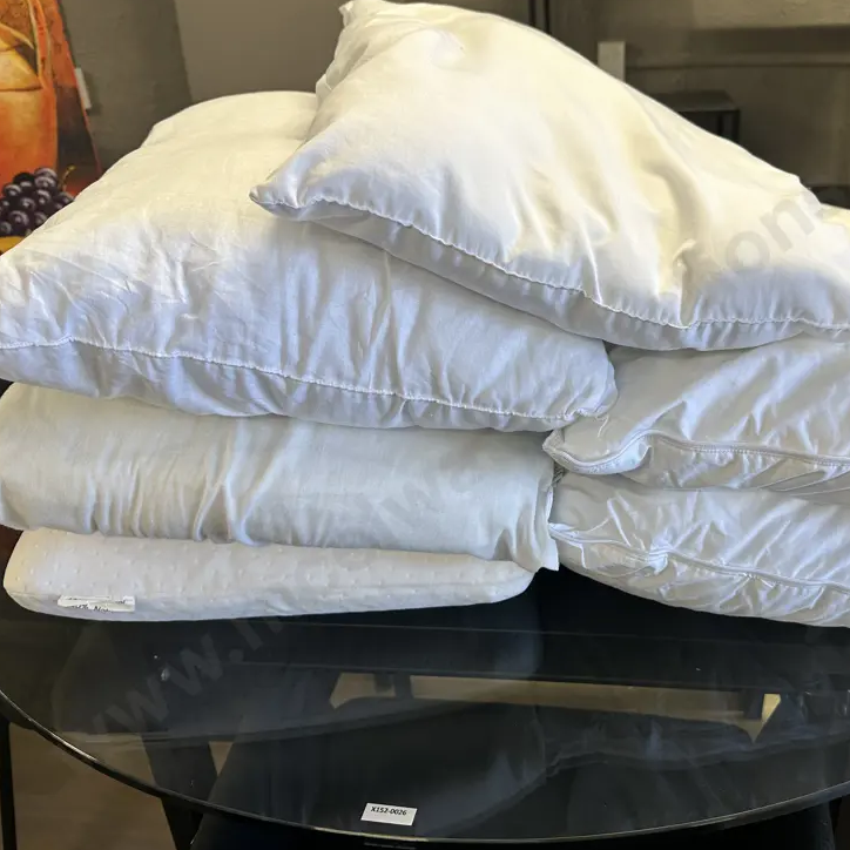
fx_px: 833
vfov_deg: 54.0
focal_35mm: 30
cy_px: 407
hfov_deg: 53.3
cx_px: 541
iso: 125
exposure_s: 1/100
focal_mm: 6.86
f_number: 1.78
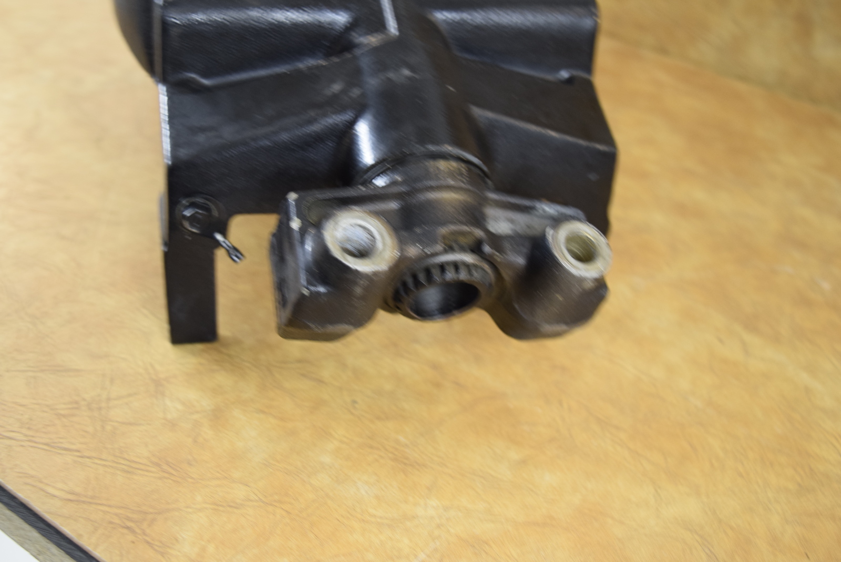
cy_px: 281
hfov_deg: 49.5
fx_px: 912
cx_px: 420
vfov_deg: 34.3
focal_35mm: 39
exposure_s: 1/125
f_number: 5
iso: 800
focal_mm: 26
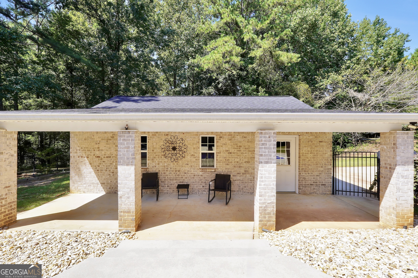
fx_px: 174
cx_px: 209
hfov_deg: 100.4
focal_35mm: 15
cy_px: 139
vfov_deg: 77.3
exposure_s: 1/125
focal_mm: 10
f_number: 8
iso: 100
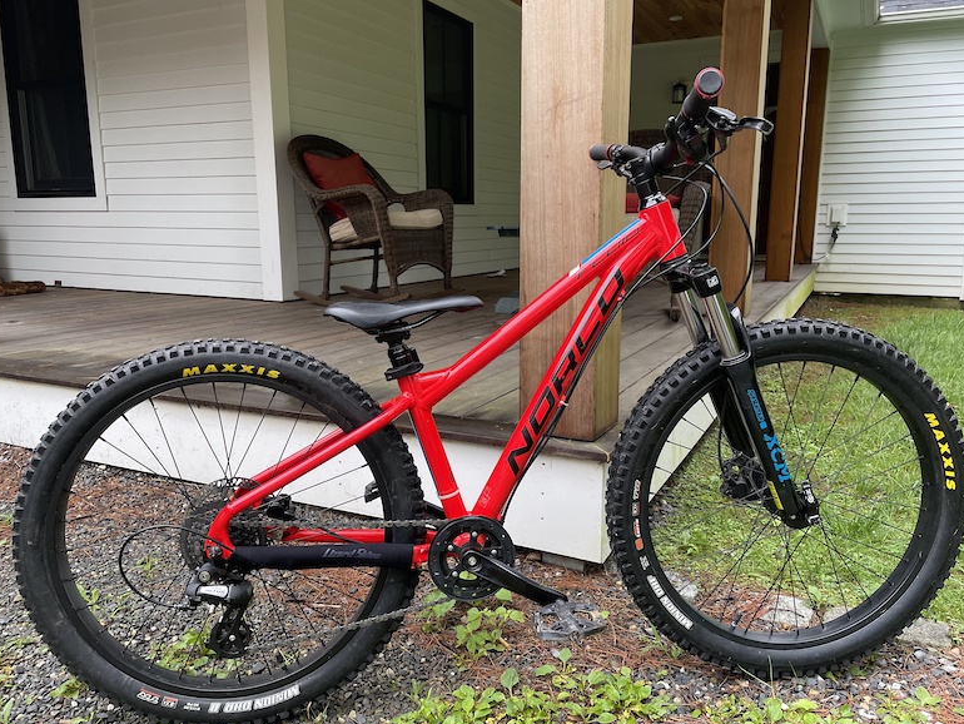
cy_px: 366
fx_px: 752
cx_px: 487
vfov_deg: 51.4
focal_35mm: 27
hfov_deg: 65.3
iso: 64
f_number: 1.6
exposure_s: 1/121
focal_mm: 4.2
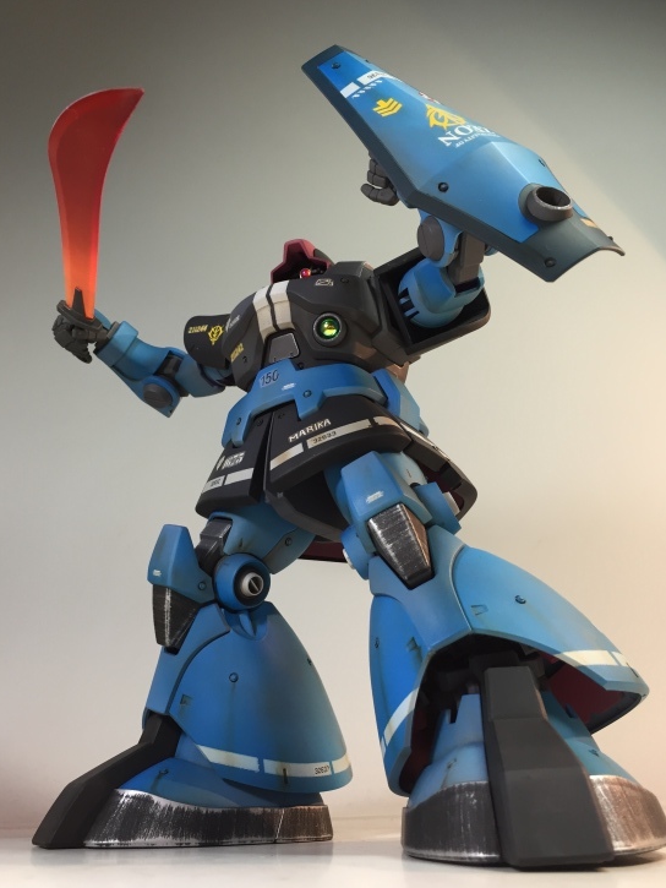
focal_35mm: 32
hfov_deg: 44.2
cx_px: 317
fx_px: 821
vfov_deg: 56.8
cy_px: 468
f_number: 2.2
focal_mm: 4.15
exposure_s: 1/30
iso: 32
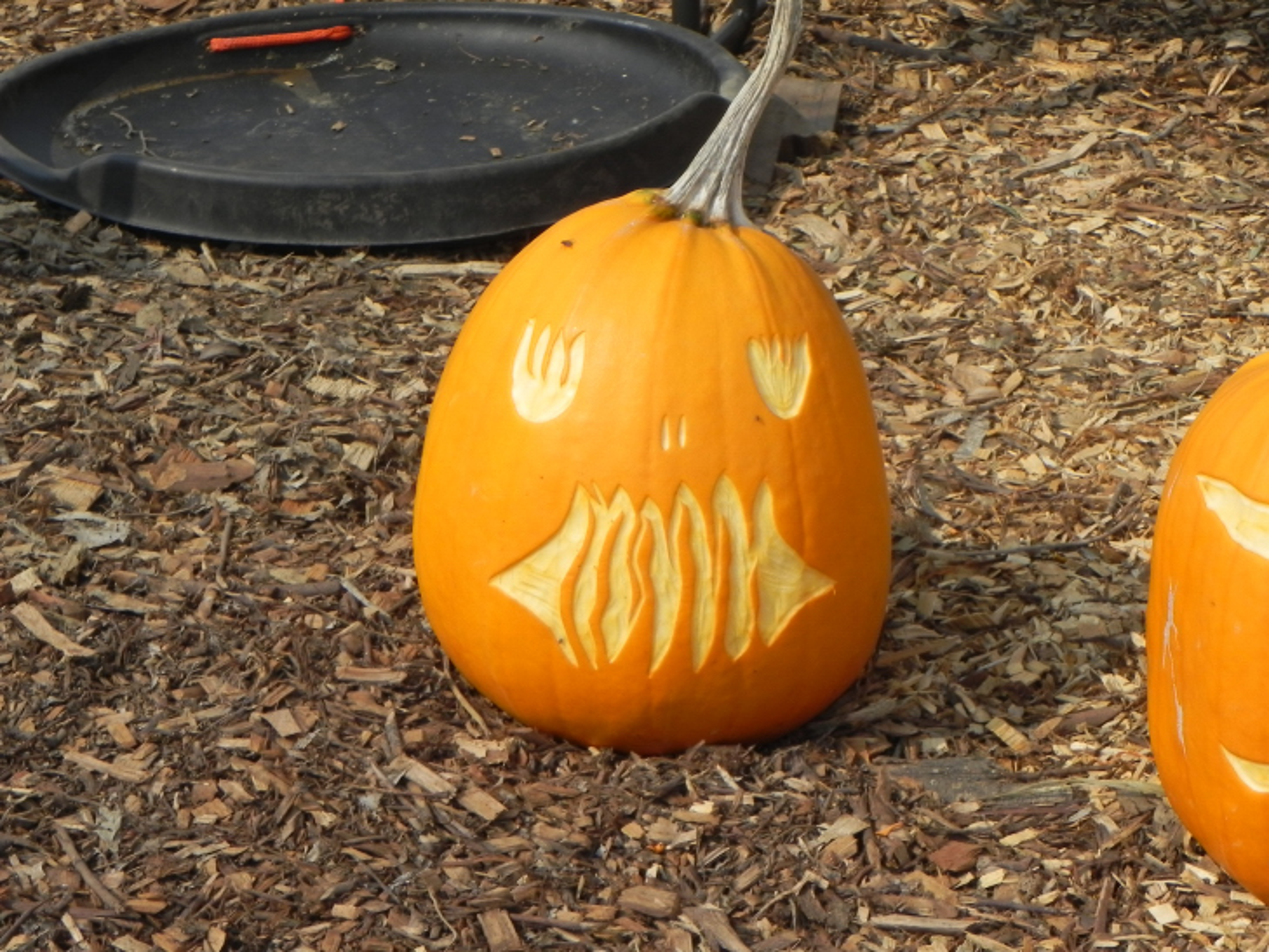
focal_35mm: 105
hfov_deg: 18.7
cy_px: 476
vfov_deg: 14.1
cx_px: 634
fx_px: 3850
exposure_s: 1/457
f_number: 8
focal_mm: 18.8
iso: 160
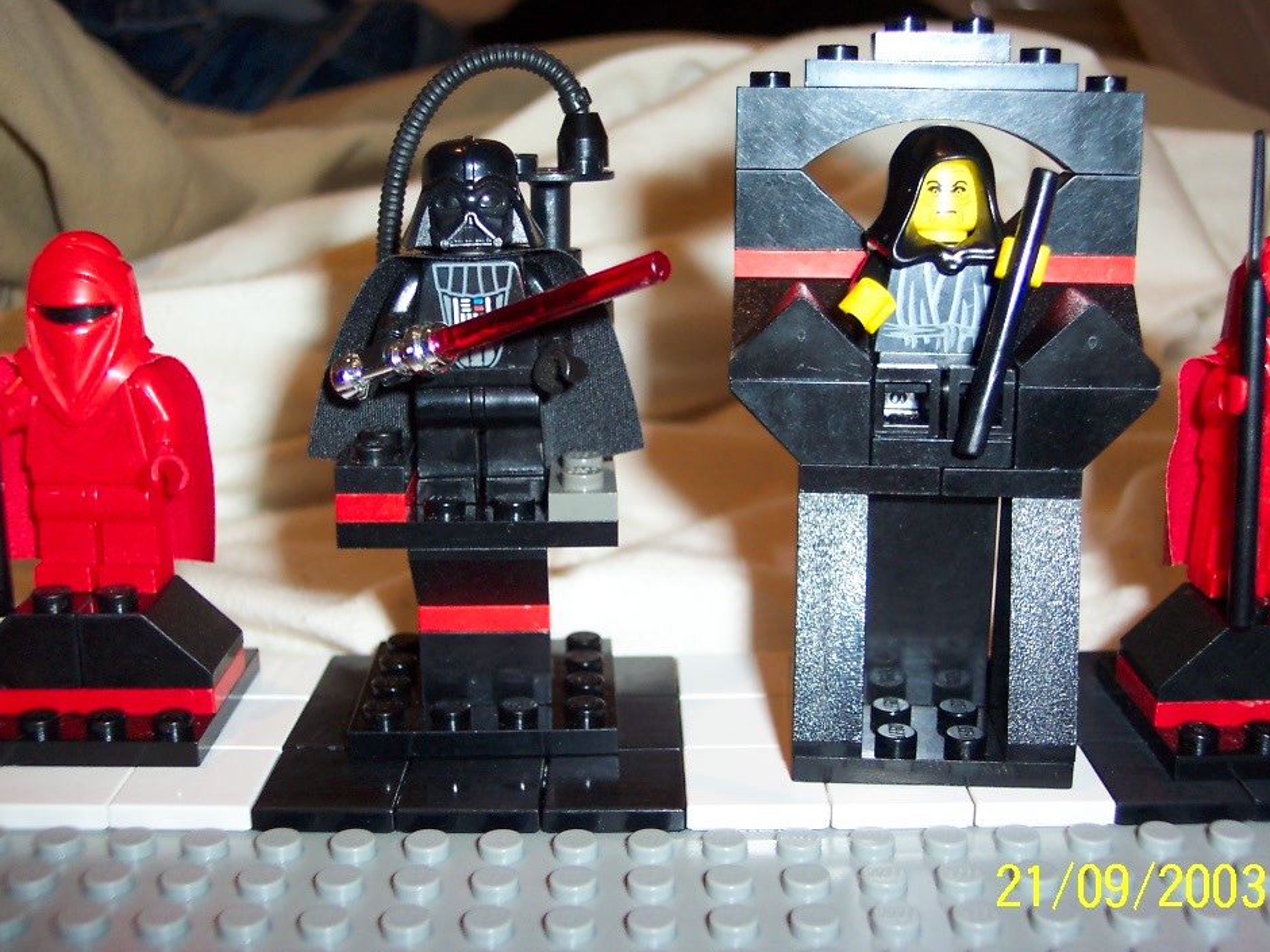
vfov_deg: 34.3
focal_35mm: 42
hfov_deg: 44.8
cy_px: 483
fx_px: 1541
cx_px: 688
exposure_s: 1/30
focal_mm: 8
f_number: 2.8
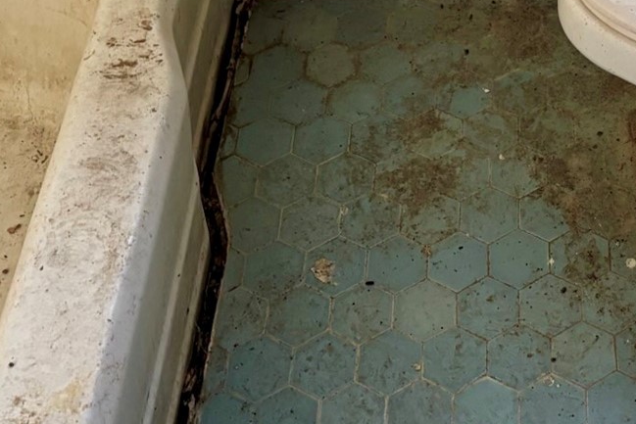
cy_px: -195
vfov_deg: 15.8
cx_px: 572
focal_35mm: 80
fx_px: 1414
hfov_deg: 24.6
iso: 160
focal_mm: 5.96
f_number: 1.6
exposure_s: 1/60
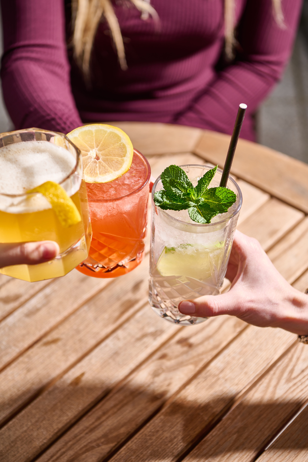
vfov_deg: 28.8
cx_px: 154
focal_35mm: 70
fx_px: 898
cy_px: 231
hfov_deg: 19.5
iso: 64
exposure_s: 1/200
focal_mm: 70
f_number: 4.5
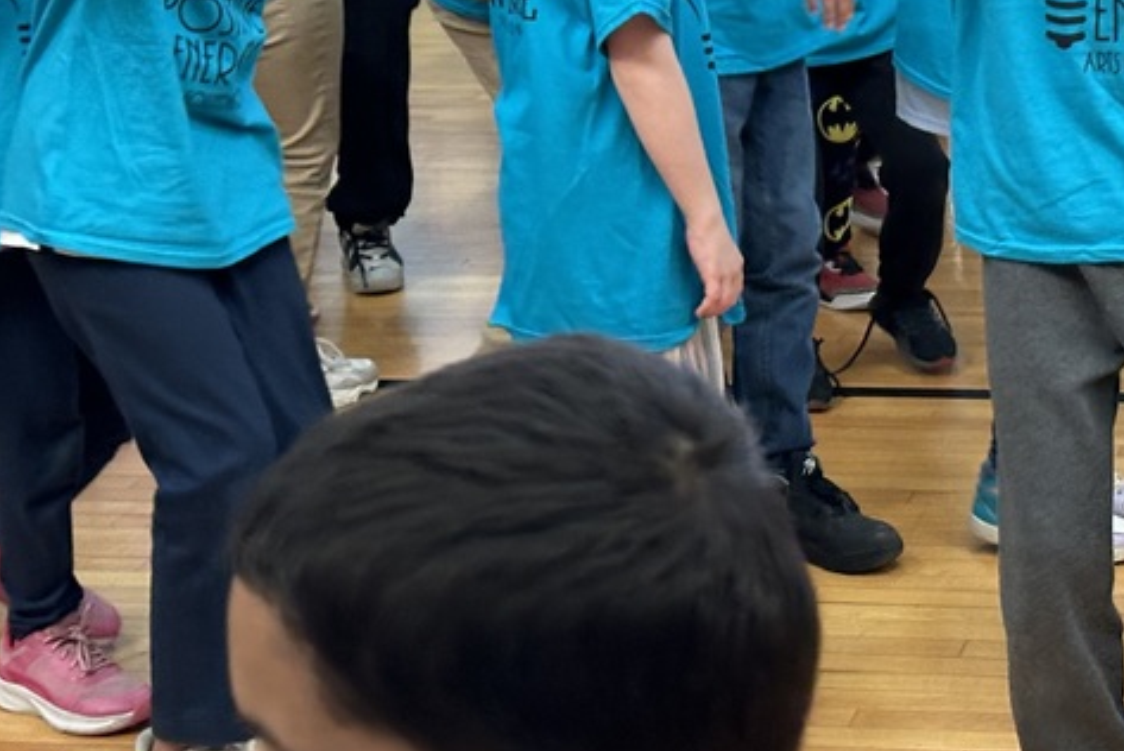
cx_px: 941
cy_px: -116
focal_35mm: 108
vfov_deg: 12.4
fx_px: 3374
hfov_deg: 18.7
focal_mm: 6.86
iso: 250
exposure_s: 1/60
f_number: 1.78
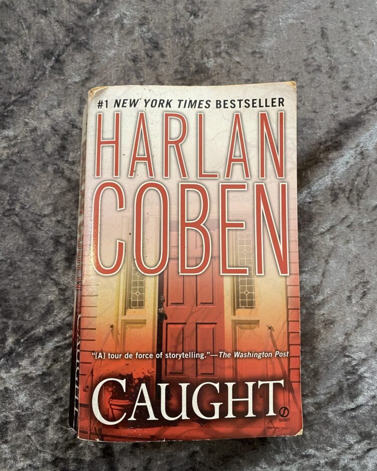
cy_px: 258
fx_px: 391
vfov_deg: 62.1
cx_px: 184
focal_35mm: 28
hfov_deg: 51.5
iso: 250
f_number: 1.8
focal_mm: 4.25
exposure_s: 1/50
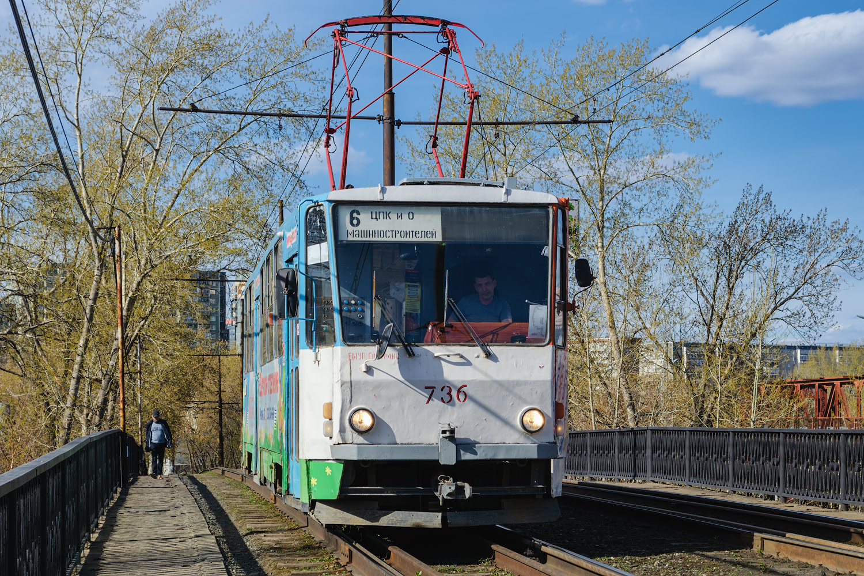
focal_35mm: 82
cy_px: 288
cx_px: 432
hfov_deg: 24.6
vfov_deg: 16.6
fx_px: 1980
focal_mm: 55
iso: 100
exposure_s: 1/640
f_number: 8
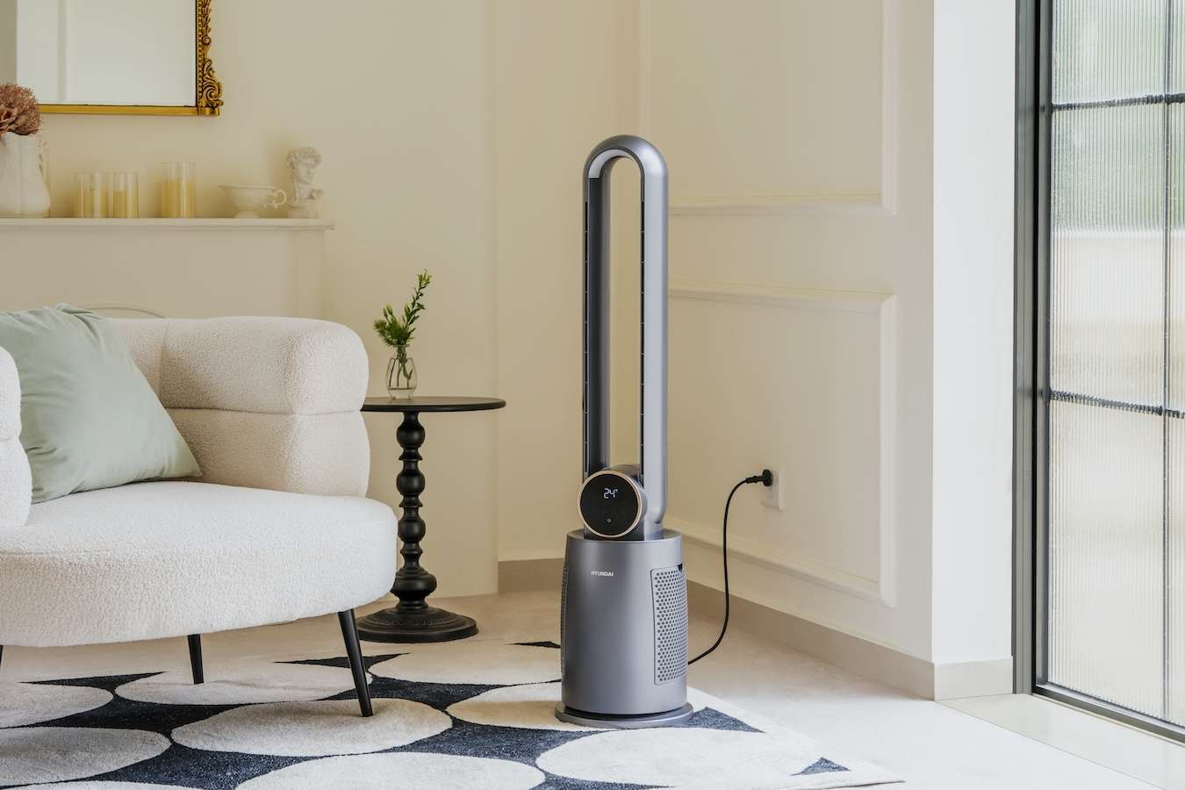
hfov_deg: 28.8
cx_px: 592
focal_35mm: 70
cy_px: 395
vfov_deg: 19.5
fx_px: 2304
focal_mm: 70
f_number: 8
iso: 100
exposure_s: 1/30
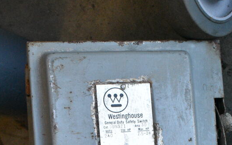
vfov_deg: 14.7
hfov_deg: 24.3
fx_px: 538
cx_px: 133
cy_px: 185
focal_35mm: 85
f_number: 11
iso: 6400
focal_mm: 32
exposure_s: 1/400
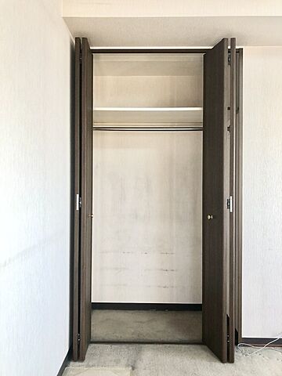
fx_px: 304
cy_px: 188
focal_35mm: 28
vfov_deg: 63.4
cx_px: 141
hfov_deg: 49.7
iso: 25
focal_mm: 3.99
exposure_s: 1/33
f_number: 1.8
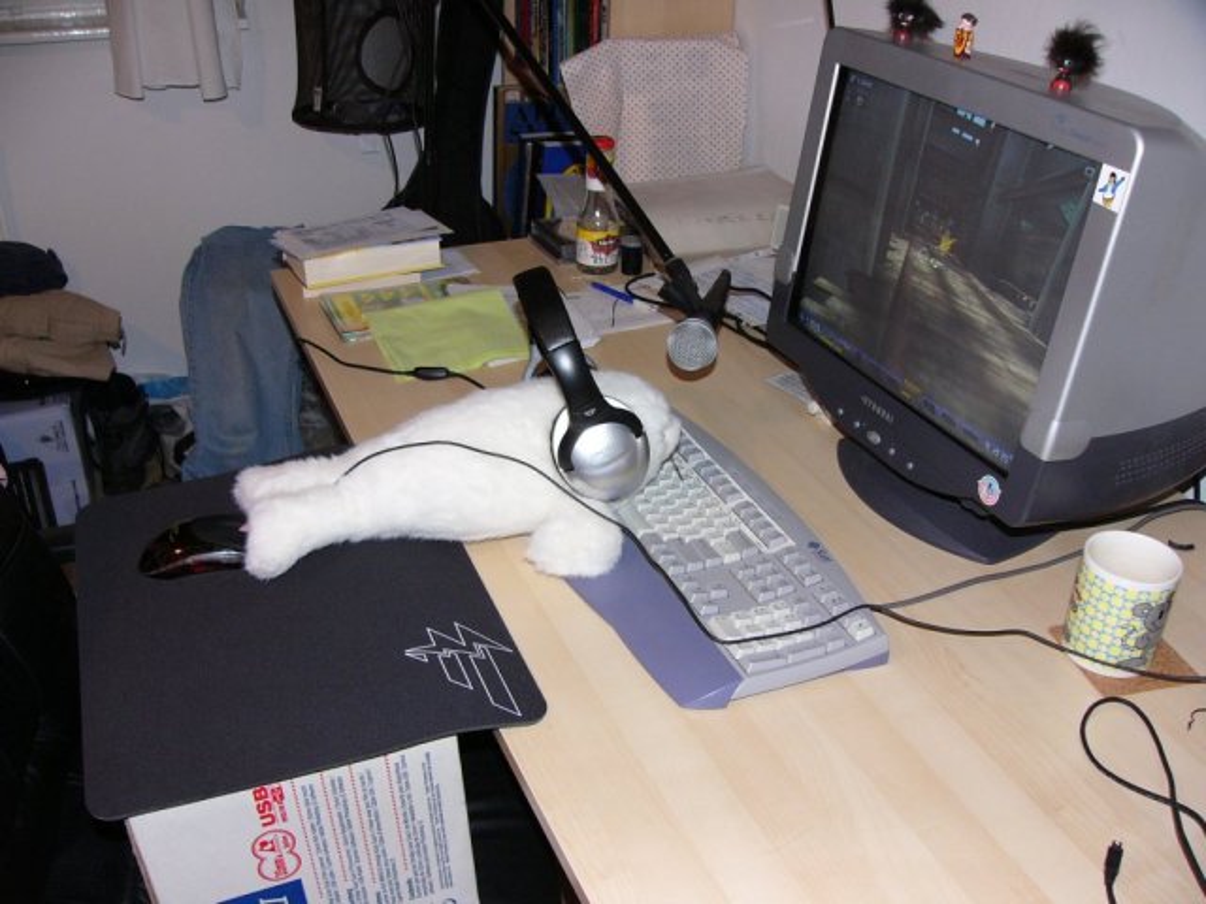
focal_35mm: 36
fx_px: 1254
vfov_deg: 39.7
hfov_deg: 51.4
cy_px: 452
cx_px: 603
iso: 100
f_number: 2.8
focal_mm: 6
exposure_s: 1/50
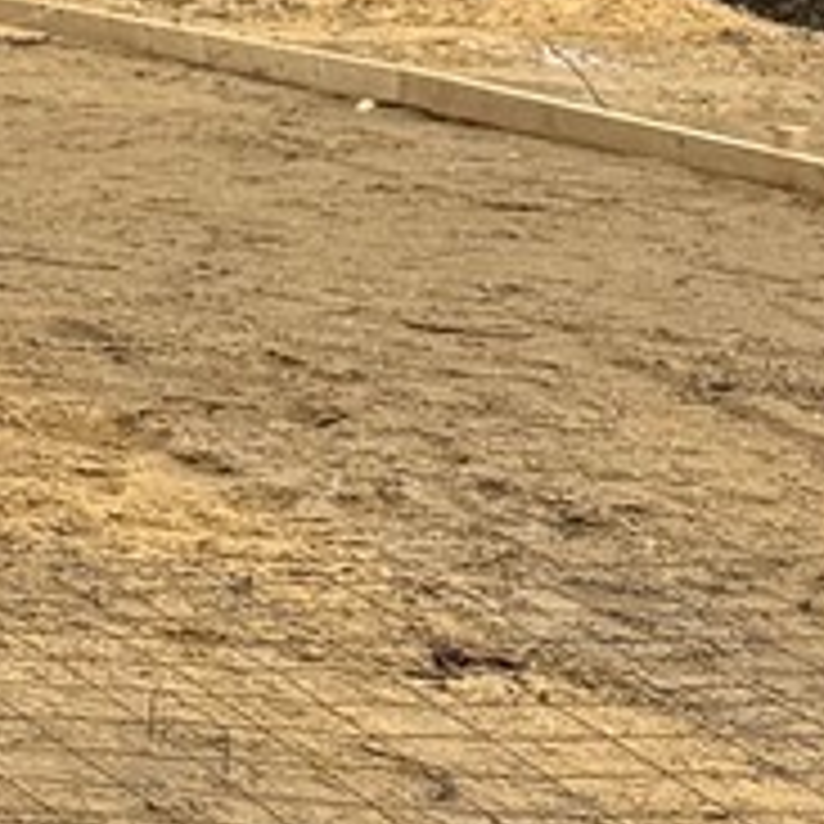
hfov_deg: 7.9
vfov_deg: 9.5
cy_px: 324
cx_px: -1774
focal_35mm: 185
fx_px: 4982
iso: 80
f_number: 1.78
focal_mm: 6.76
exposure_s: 1/3279
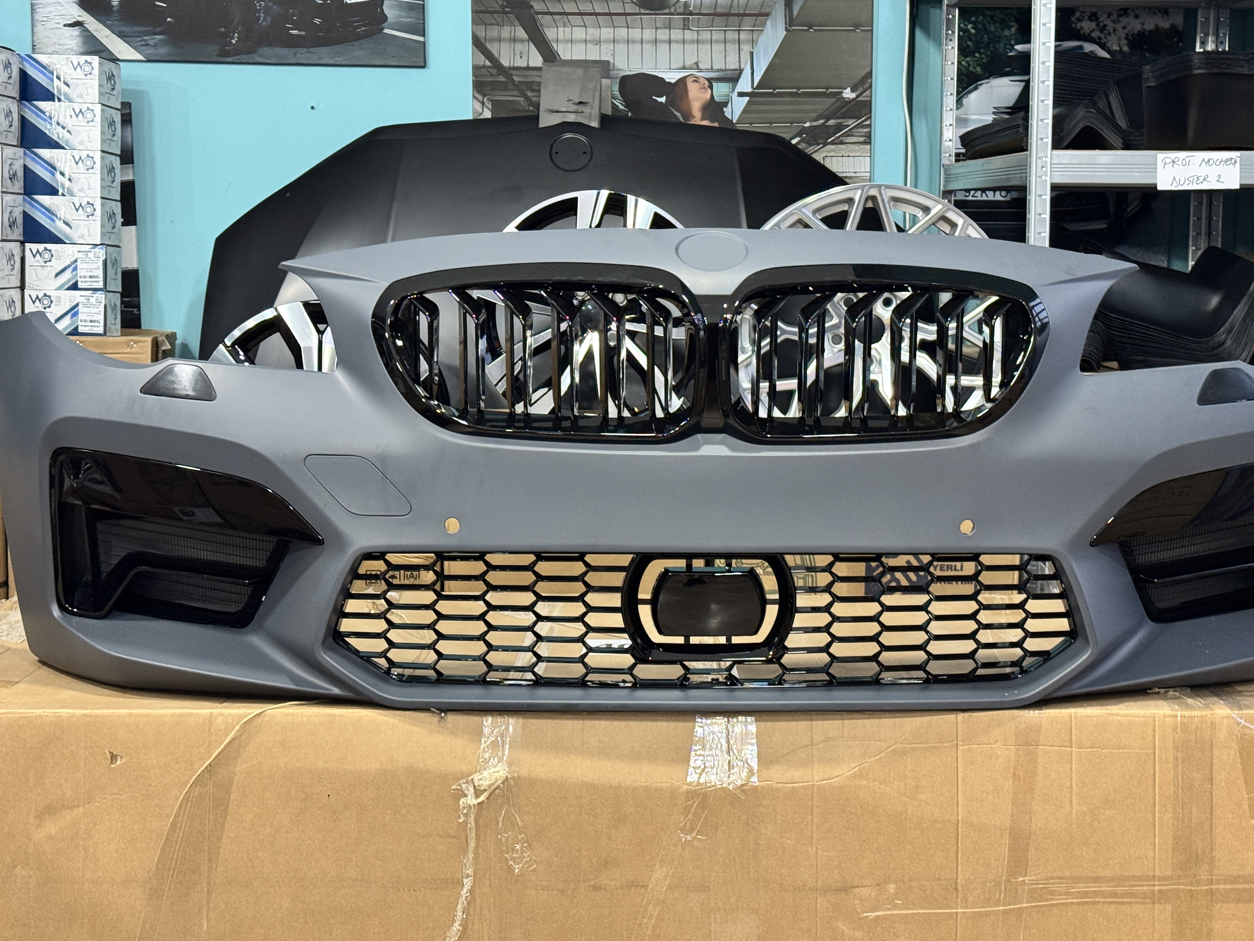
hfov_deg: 33.7
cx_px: 698
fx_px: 2065
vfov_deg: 25.6
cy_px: 415
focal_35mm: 57
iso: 250
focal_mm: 6.76
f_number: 1.78
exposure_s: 1/33
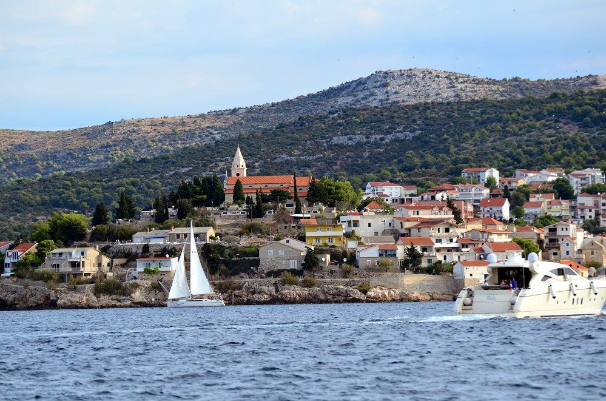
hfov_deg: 8.3
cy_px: 200
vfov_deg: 5.5
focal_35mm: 248
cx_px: 303
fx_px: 4156
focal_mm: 165
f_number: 5
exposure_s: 1/2500
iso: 640
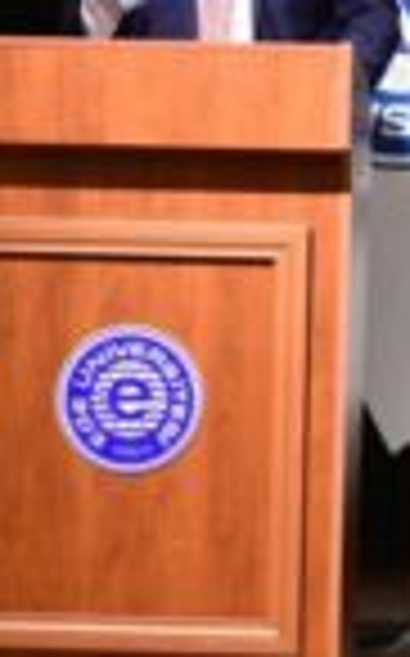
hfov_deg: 3.1
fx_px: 7685
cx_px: 207
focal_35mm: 429
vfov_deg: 4.9
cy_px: 122
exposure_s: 1/100
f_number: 2.8
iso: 1600
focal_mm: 120
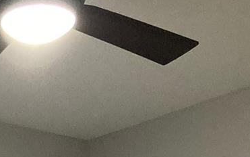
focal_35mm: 123
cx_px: -106
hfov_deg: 15.8
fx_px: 838
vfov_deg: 8.7
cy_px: 480
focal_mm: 3.99
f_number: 1.8
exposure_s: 1/60
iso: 320
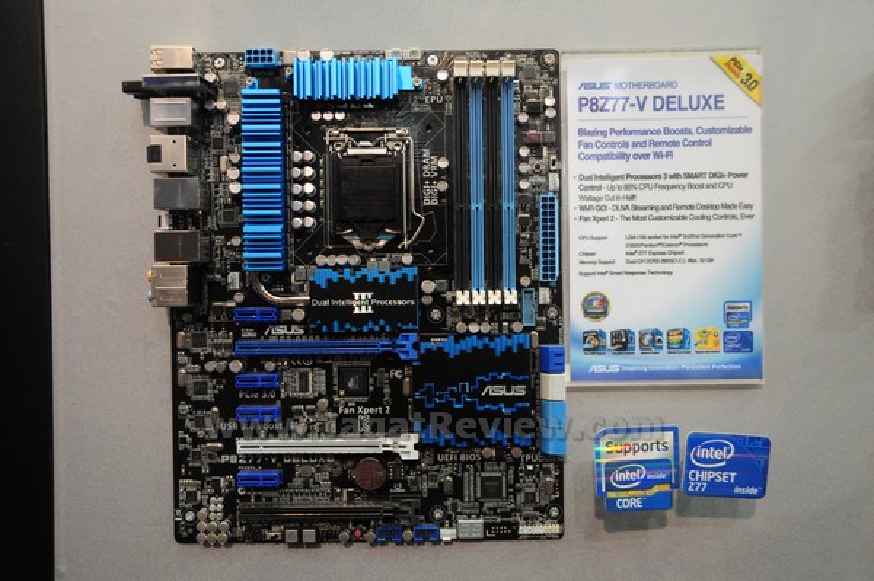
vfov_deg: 30.8
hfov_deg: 45.0
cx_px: 437
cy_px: 290
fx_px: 1055
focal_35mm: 44
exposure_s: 1/160
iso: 1600
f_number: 4
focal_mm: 29
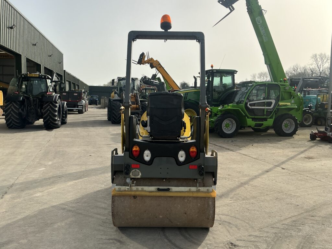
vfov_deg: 49.7
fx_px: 269
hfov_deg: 63.4
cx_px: 166
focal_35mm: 28
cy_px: 124
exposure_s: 1/2667
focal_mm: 3
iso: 25
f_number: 1.8
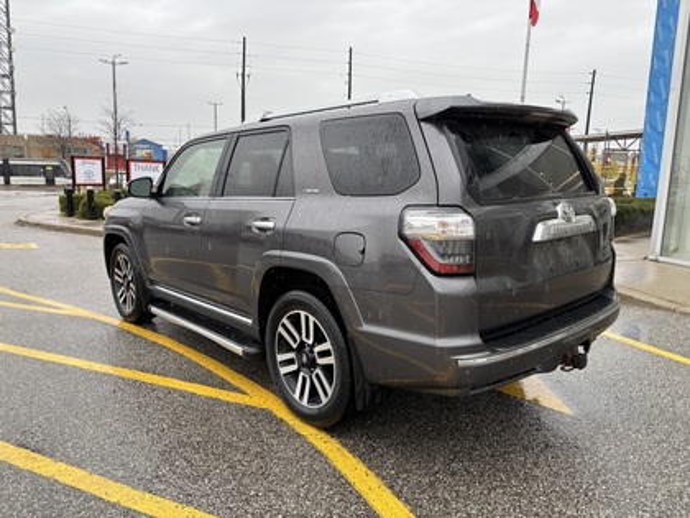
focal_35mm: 26
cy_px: 259
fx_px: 518
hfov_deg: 67.3
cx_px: 345
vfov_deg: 53.1
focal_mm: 5.96
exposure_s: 1/130
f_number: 1.6
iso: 32
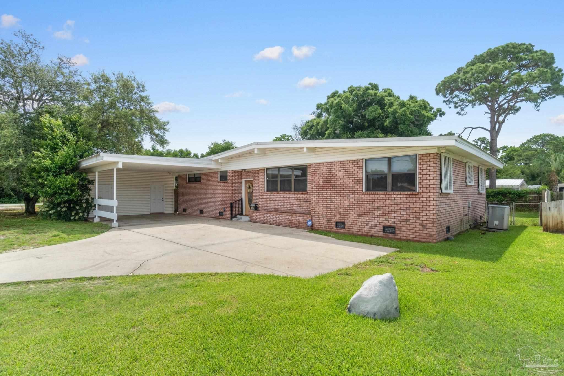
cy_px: 188
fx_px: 282
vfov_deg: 67.4
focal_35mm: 18
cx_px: 282
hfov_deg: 90.0
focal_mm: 12
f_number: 9.5
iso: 500
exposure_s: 1/500
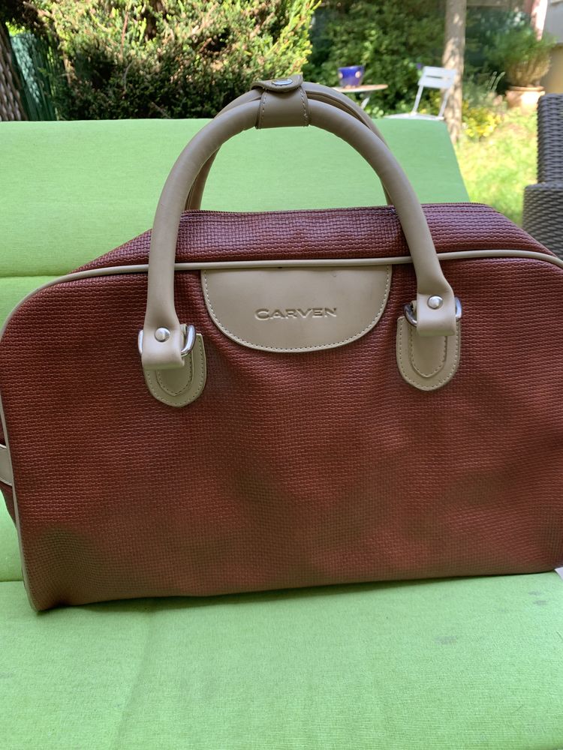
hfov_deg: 53.1
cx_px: 282
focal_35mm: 26
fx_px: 564
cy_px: 375
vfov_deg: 67.3
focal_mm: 4.25
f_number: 1.8
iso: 32
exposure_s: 1/121
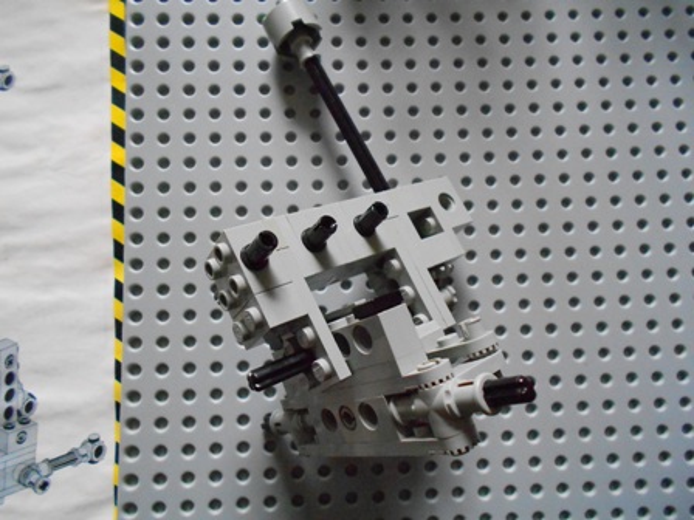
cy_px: 260
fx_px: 521
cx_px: 347
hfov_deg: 67.3
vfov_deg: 53.1
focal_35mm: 26
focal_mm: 4.6
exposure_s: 1/125
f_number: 3.2
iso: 800
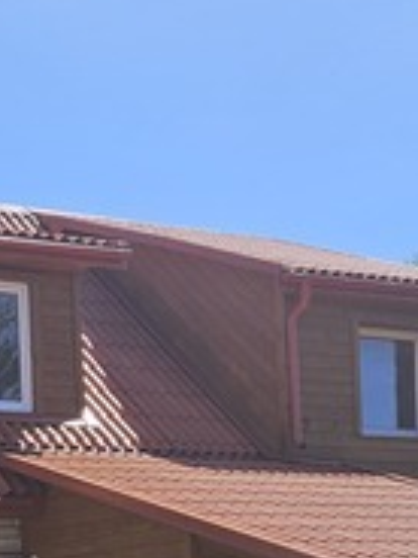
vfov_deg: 19.1
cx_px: -106
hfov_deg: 14.8
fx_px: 1546
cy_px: 707
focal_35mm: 96
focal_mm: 5.4
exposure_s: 1/1957
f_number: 1.8
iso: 25
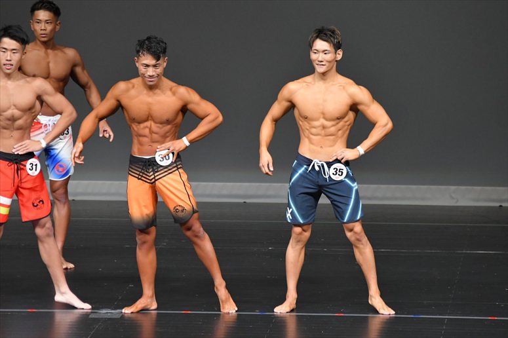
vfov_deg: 4.0
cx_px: 254
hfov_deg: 6.0
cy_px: 169
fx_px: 4866
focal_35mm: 345
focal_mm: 230
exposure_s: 1/400
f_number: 5.6
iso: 4000
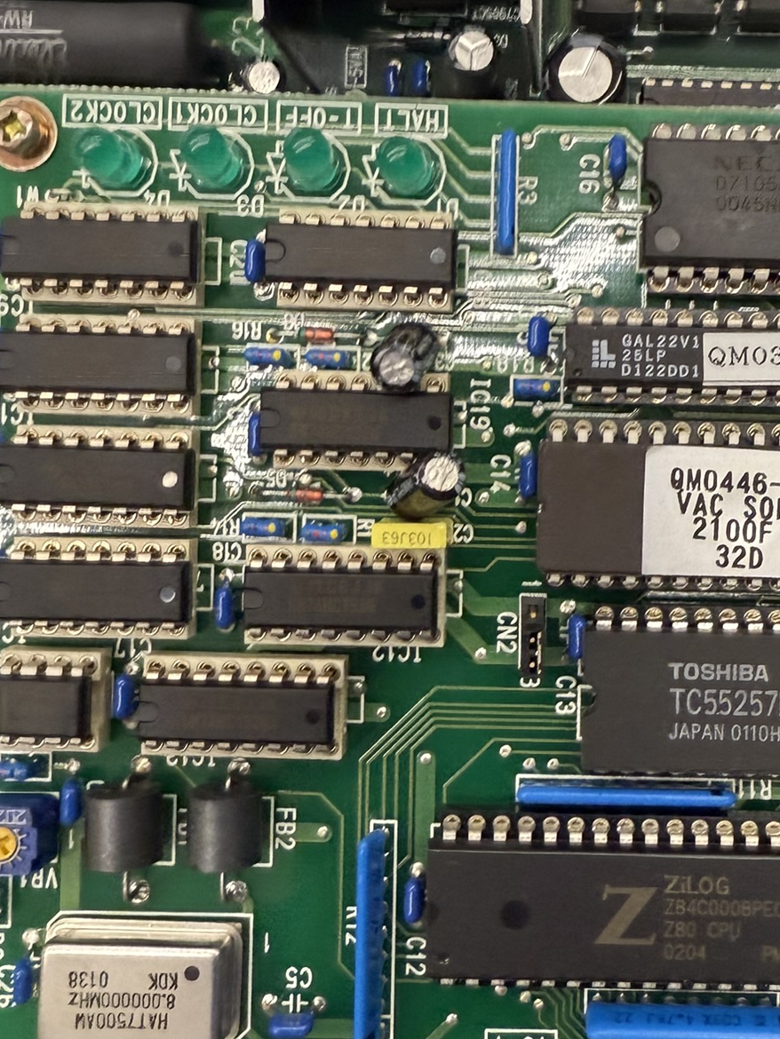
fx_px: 1261
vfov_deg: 44.8
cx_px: 601
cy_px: 528
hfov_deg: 33.5
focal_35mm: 42
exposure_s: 1/151
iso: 400
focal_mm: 2.22
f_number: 2.2
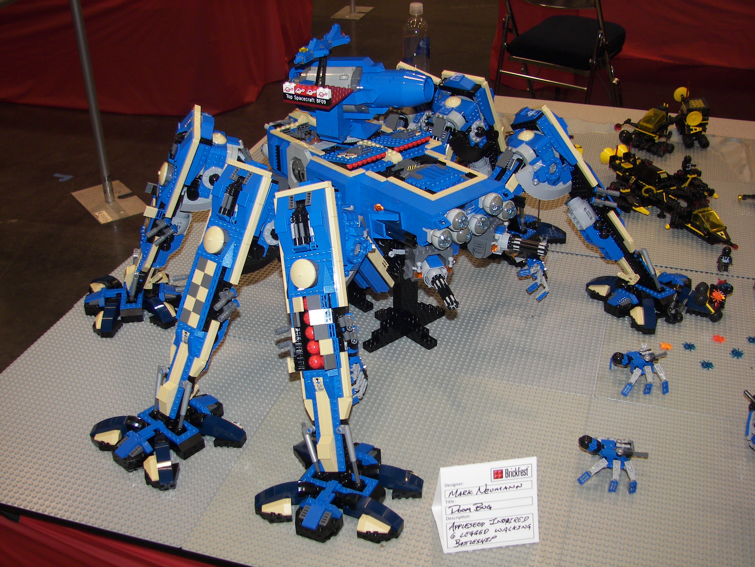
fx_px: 916
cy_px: 284
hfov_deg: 44.8
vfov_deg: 34.3
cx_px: 378
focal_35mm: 42
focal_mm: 6.9
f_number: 2.8
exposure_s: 1/30
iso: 64
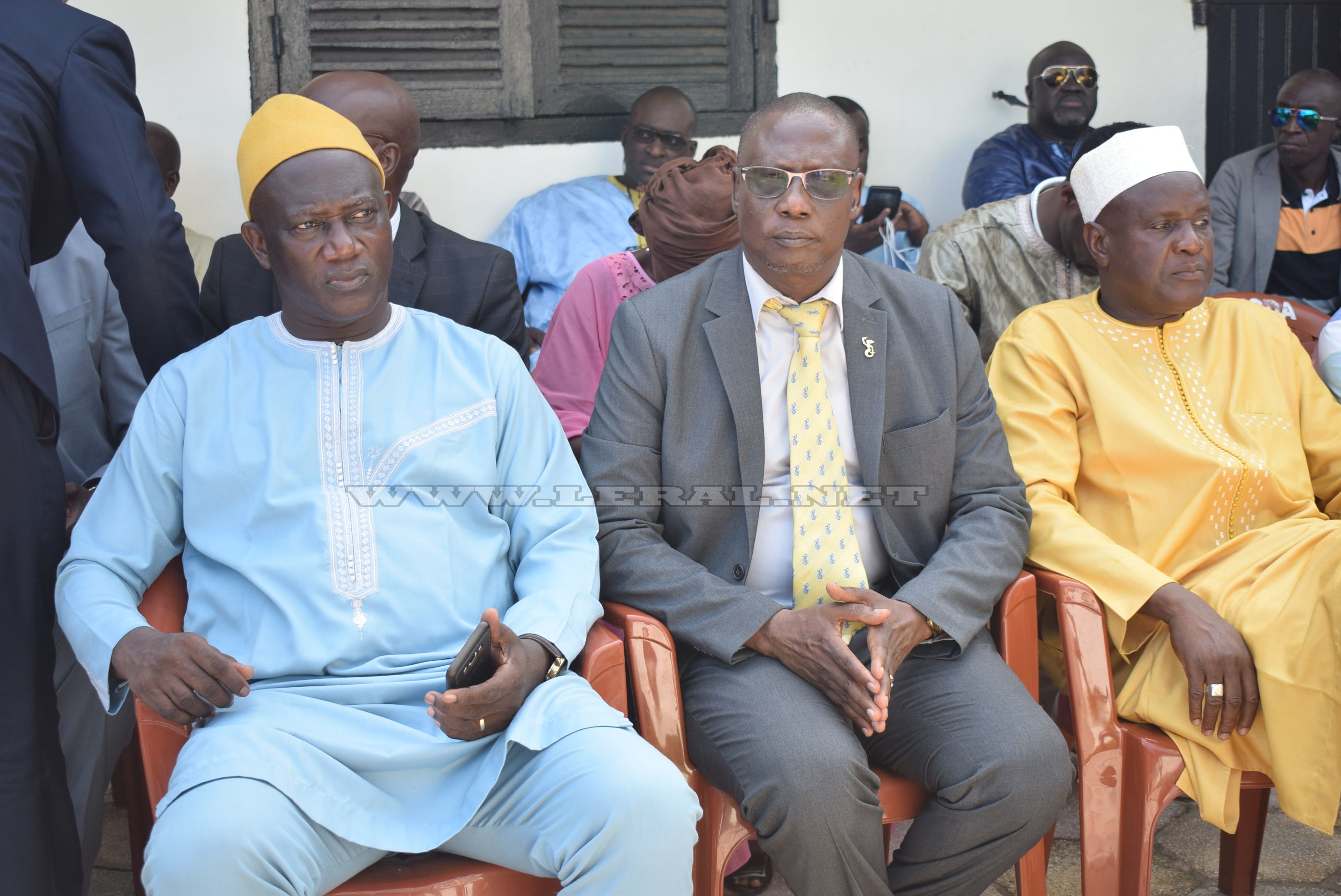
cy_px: 448
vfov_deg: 25.8
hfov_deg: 37.8
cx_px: 670
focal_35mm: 52
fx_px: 1957
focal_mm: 35
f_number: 5
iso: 320
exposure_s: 1/250
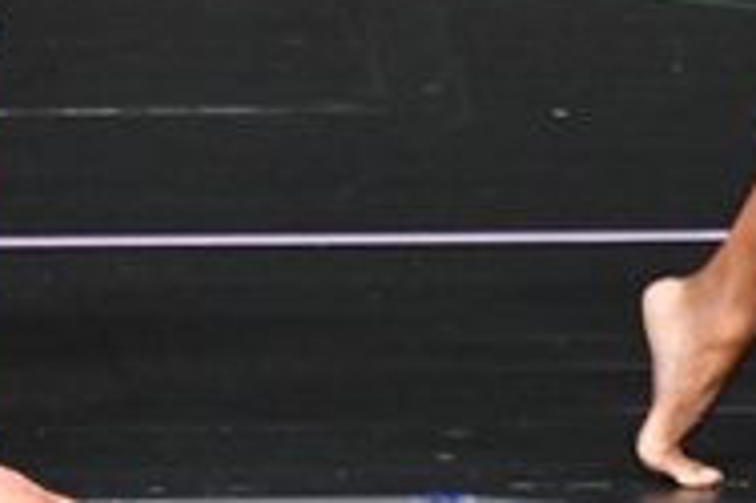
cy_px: -306
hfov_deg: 1.5
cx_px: 90
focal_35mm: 1419
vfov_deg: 1.0
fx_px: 29772
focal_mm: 230
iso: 4000
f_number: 5.6
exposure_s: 1/400
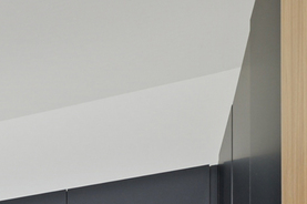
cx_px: -191
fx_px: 698
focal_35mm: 82
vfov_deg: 12.0
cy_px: 540
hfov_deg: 20.2
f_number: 9
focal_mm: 14
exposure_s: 1/4
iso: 400
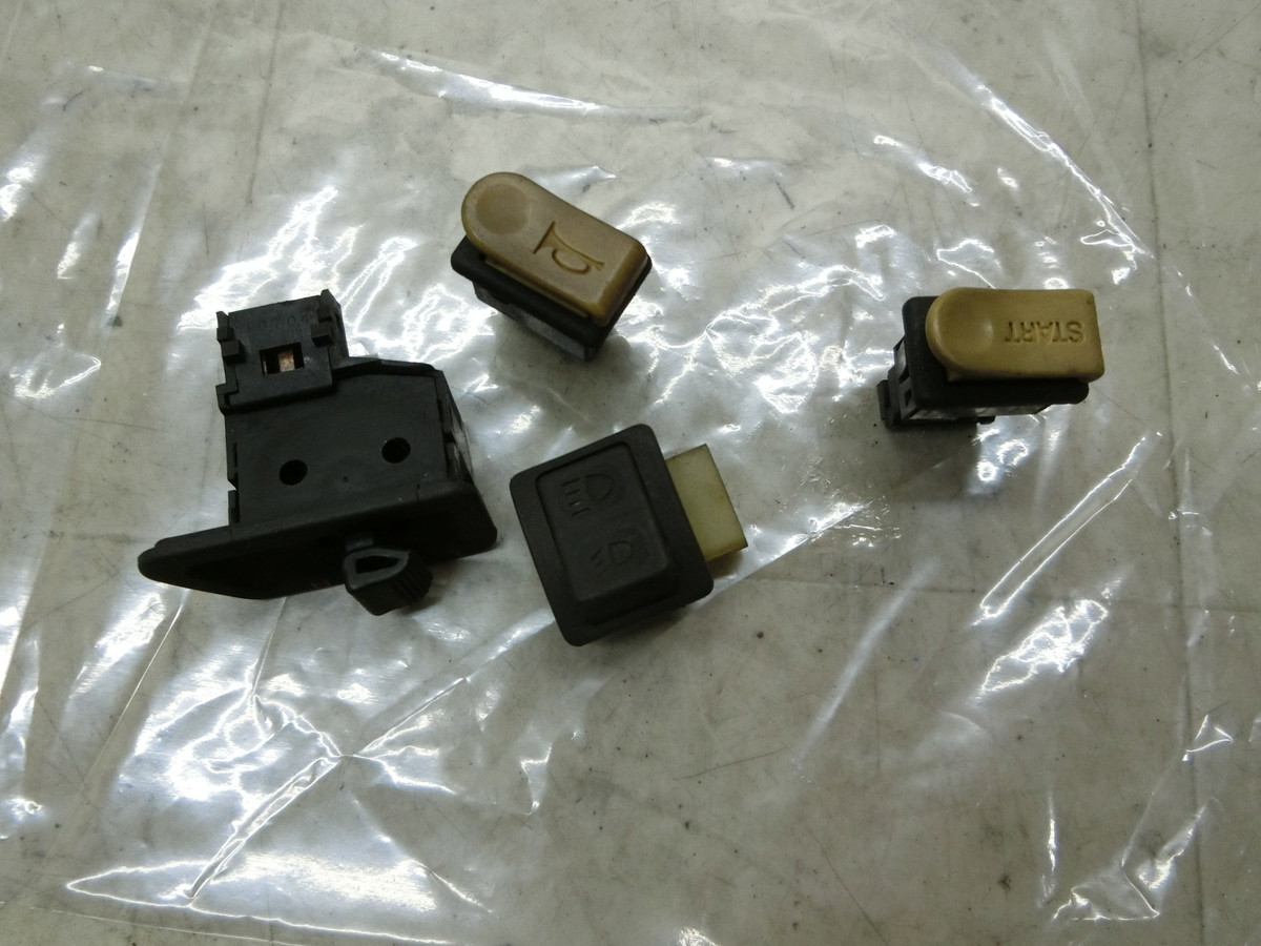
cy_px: 473
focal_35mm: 25
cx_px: 630
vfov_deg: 54.9
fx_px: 911
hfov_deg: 69.4
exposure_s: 1/125
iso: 320
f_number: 3.5
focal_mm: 4.5
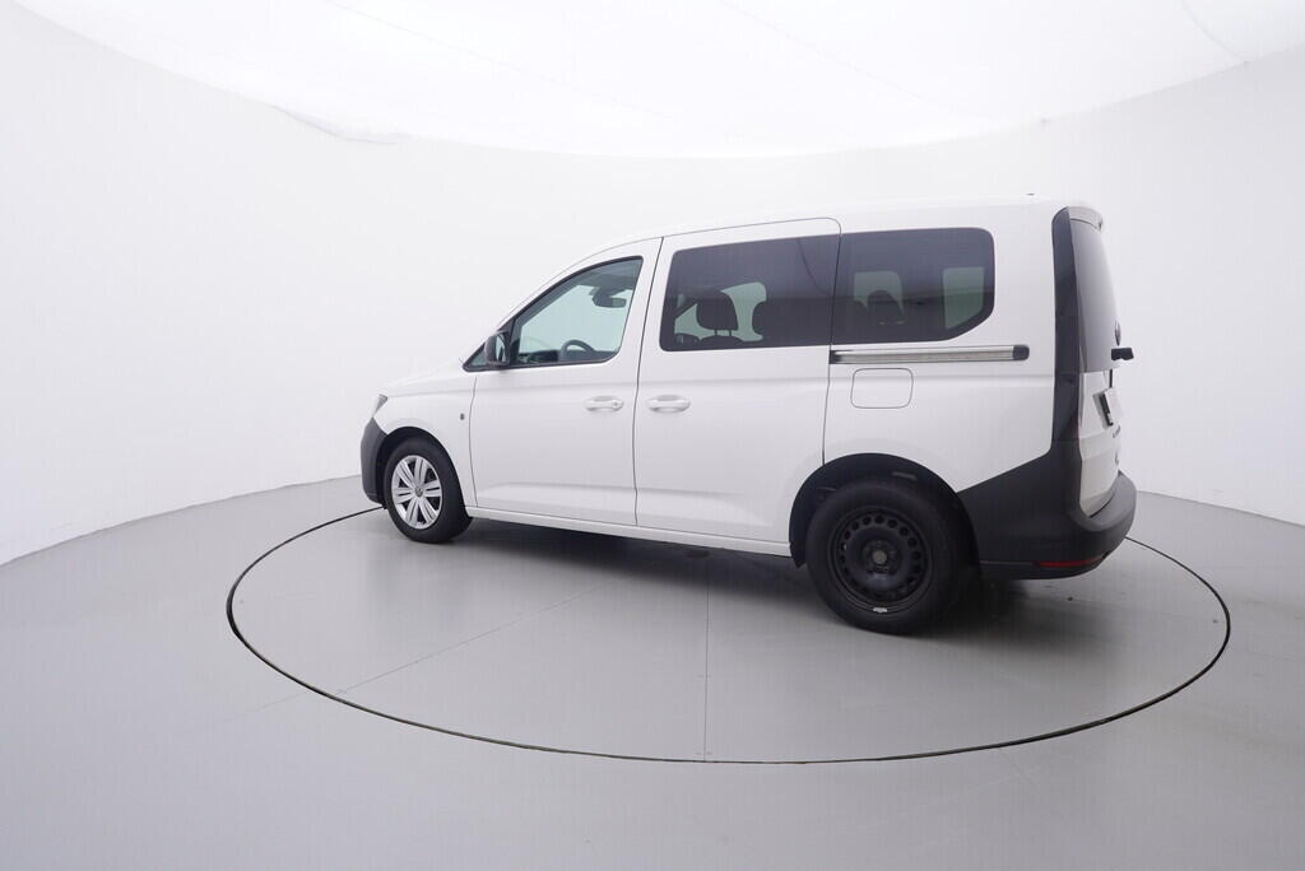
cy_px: 436
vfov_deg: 56.2
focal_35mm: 22
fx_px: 816
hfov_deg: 77.3
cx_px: 652
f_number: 5
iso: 200
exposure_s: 1/80
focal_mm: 15
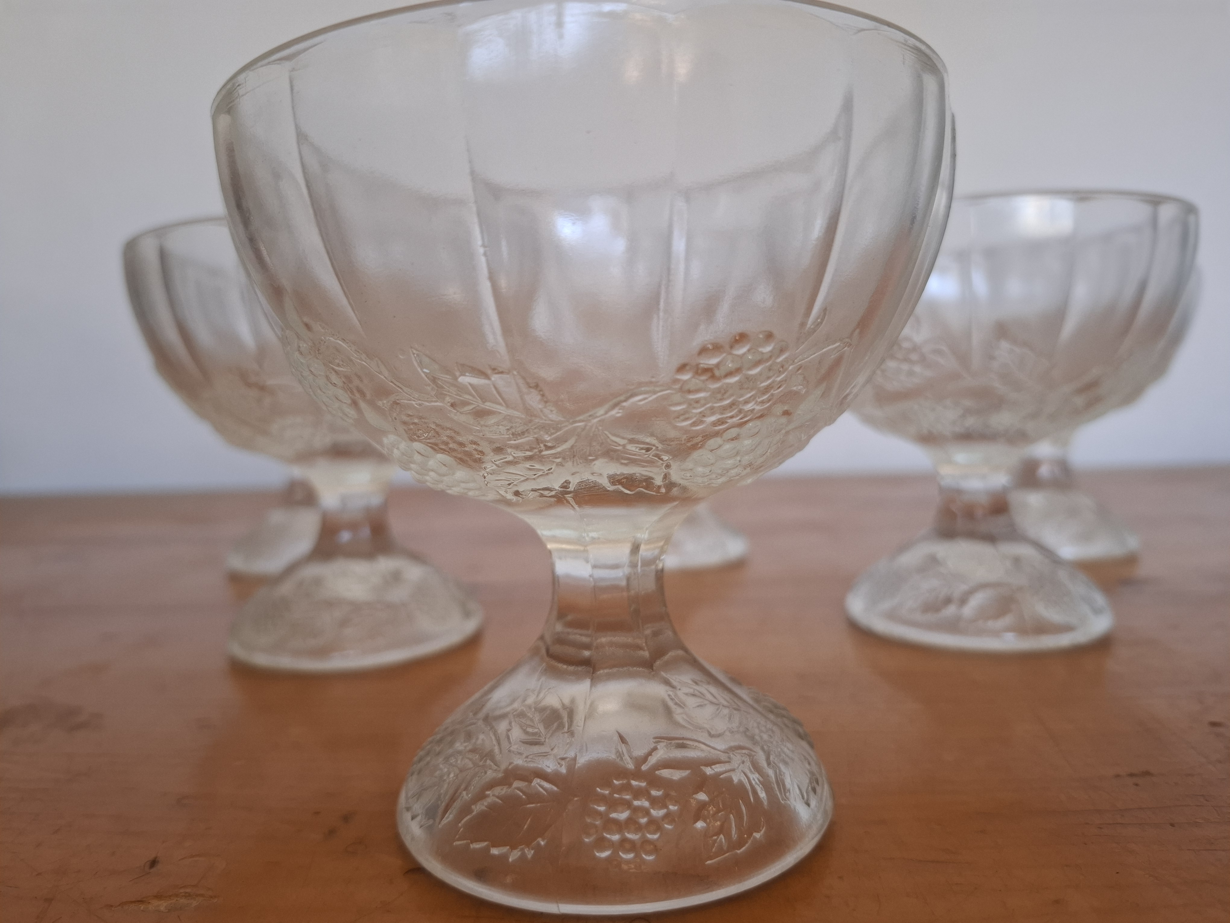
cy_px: 462
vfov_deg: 58.9
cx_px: 615
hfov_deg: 73.9
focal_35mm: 23
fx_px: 817
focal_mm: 5.54
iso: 160
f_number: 1.8
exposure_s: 1/100
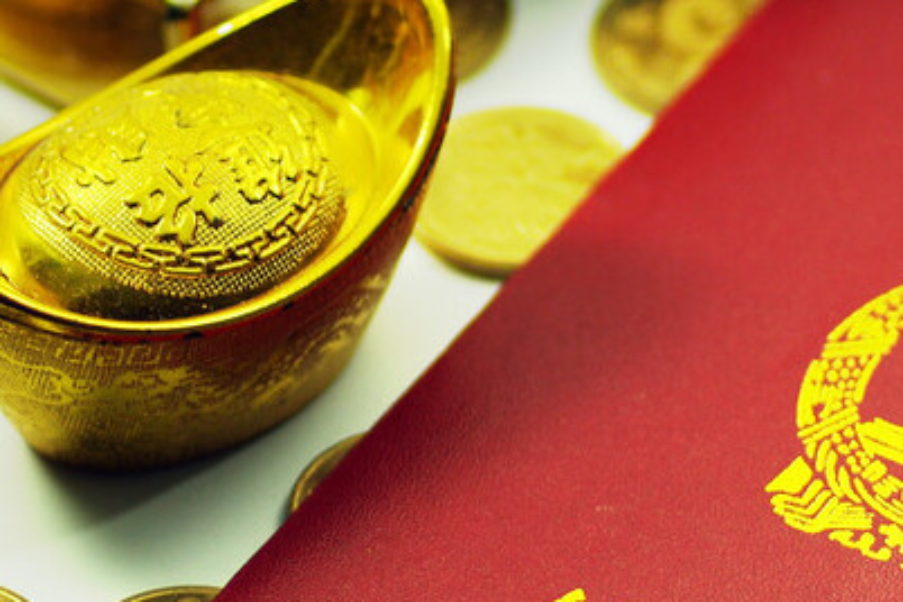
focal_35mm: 448
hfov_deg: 4.6
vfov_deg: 3.1
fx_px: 11236
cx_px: 575
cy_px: 208
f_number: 2.8
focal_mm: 100
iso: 100
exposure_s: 1/60
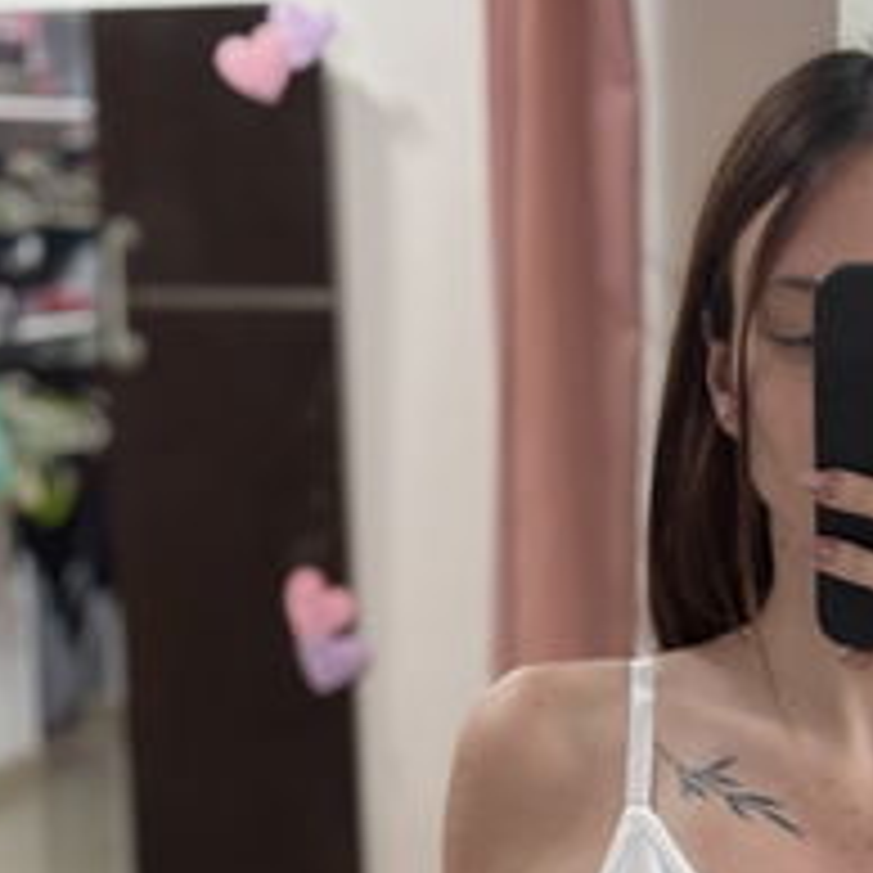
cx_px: 774
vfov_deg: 13.4
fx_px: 3595
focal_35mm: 126
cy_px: 1078
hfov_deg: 13.7
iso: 125
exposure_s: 1/33
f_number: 1.6
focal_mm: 5.96
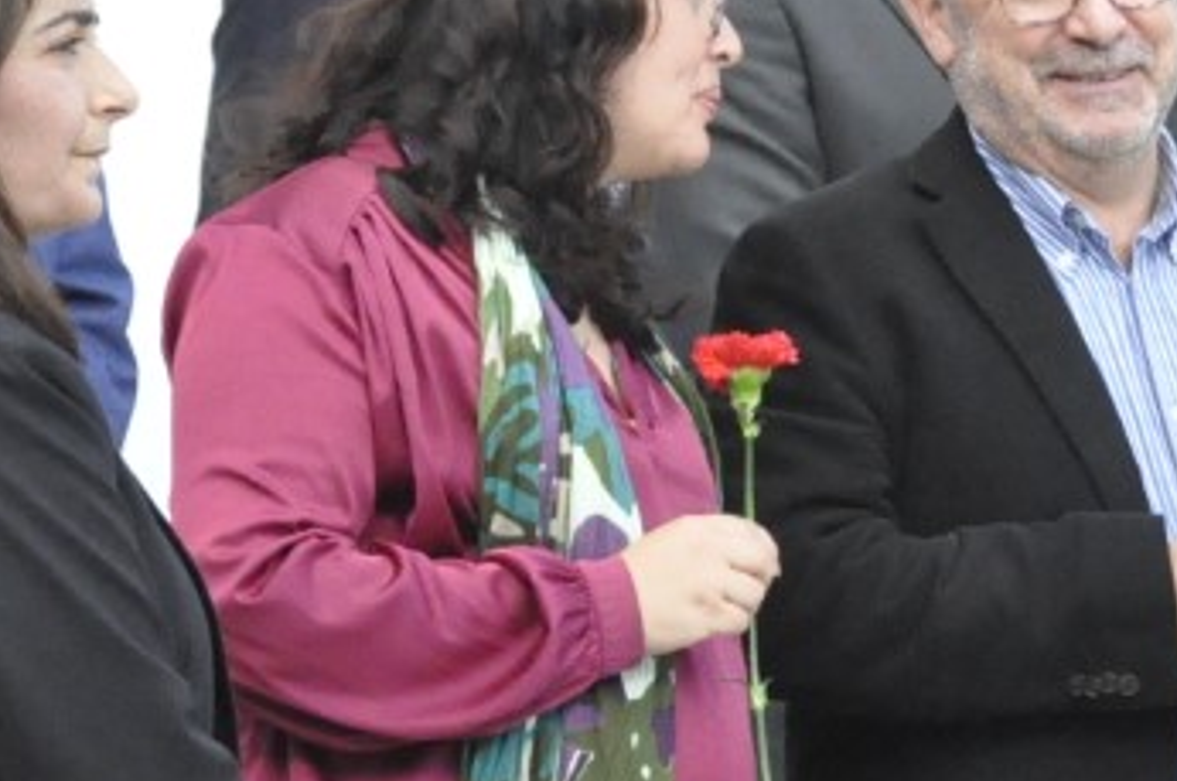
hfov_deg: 4.8
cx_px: 983
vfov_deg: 3.2
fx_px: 13963
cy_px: 409
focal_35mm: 428
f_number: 10
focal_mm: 85
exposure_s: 1/1600
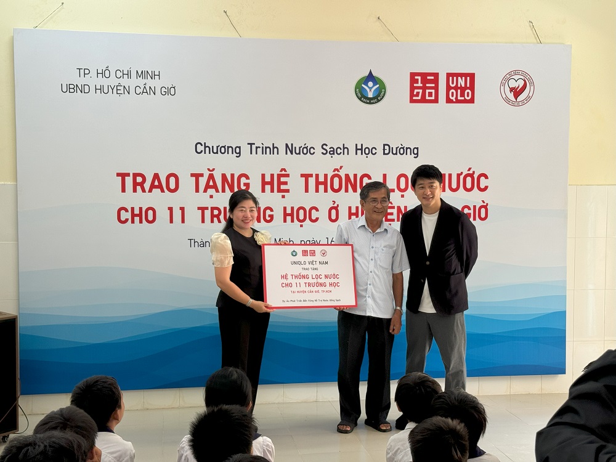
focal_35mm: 48
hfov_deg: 39.7
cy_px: 231
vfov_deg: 30.3
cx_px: 308
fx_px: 854
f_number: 1.78
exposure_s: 1/60
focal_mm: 6.76
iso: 100
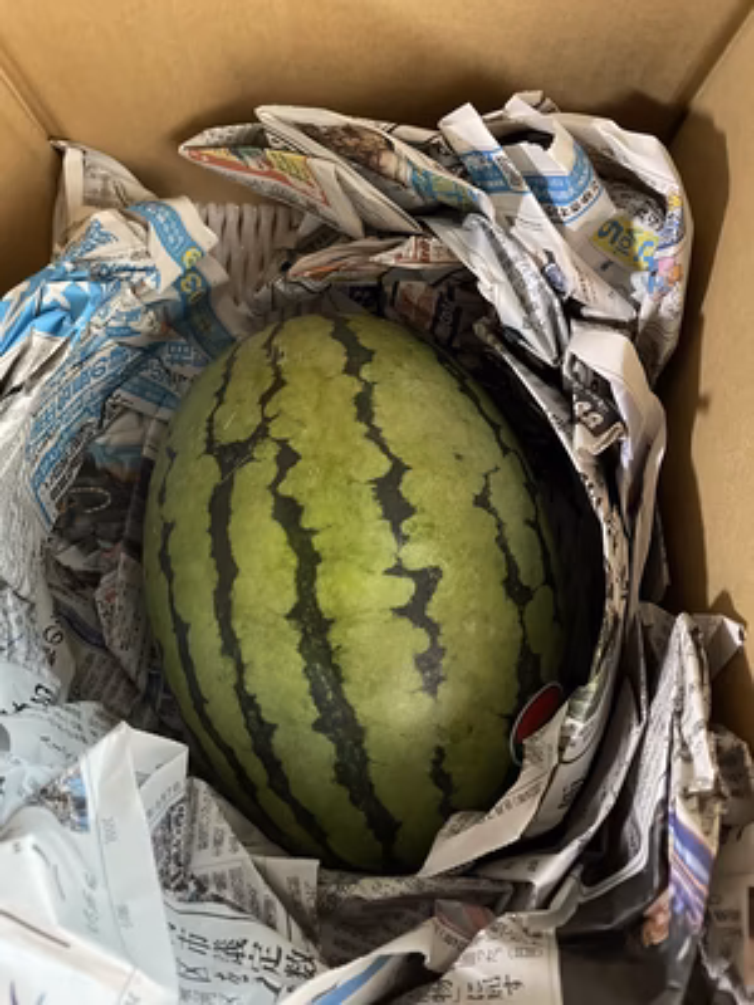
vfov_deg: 67.3
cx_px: 377
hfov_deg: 53.1
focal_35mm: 26
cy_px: 502
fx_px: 755
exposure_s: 1/30
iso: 800
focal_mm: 4.2
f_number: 1.6
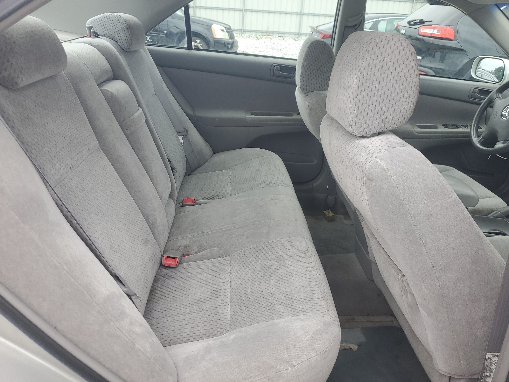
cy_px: 191
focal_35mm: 26
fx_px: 382
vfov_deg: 53.1
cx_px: 254
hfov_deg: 67.3
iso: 50
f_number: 1.5
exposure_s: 1/400
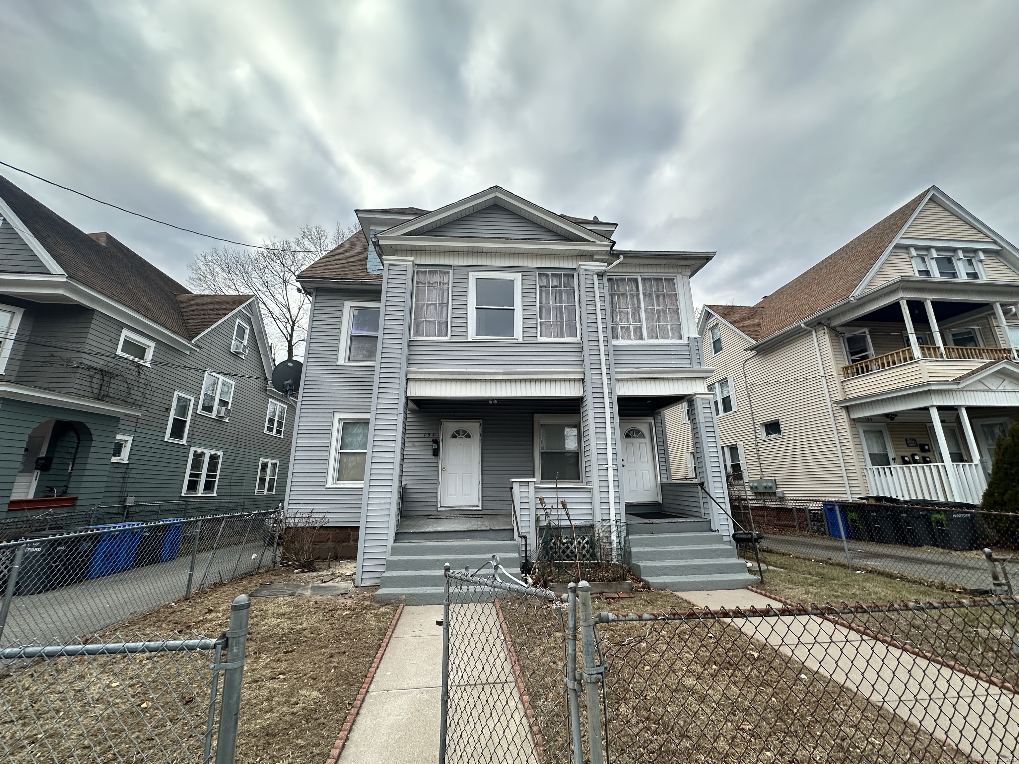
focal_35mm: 14
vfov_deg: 85.7
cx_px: 510
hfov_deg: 102.1
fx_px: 412
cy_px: 382
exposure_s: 1/443
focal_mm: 2.22
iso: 40
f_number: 2.2
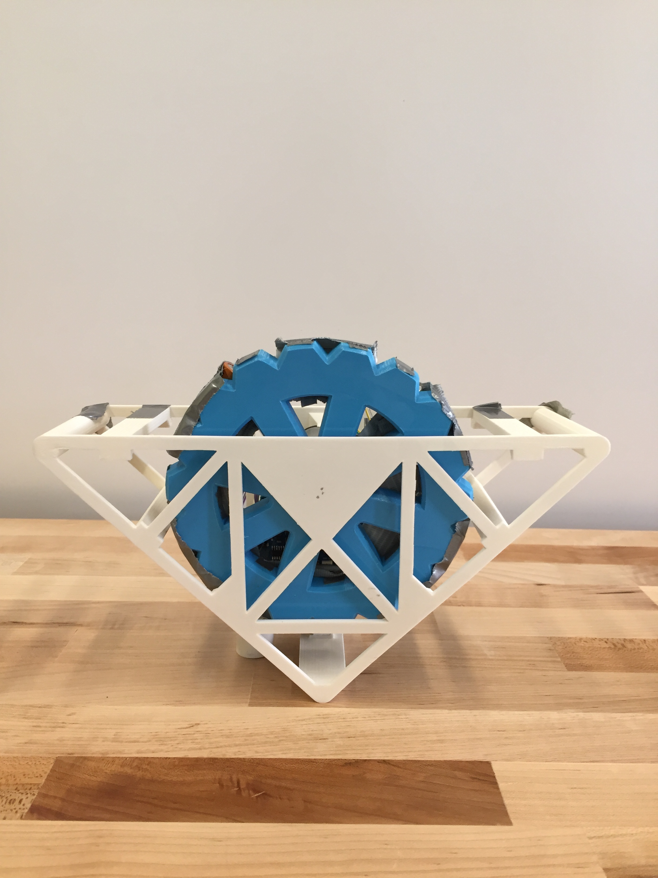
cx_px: 329
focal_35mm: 29
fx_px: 735
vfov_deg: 61.7
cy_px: 439
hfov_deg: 48.2
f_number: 2.2
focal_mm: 4.15
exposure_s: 1/30
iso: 80
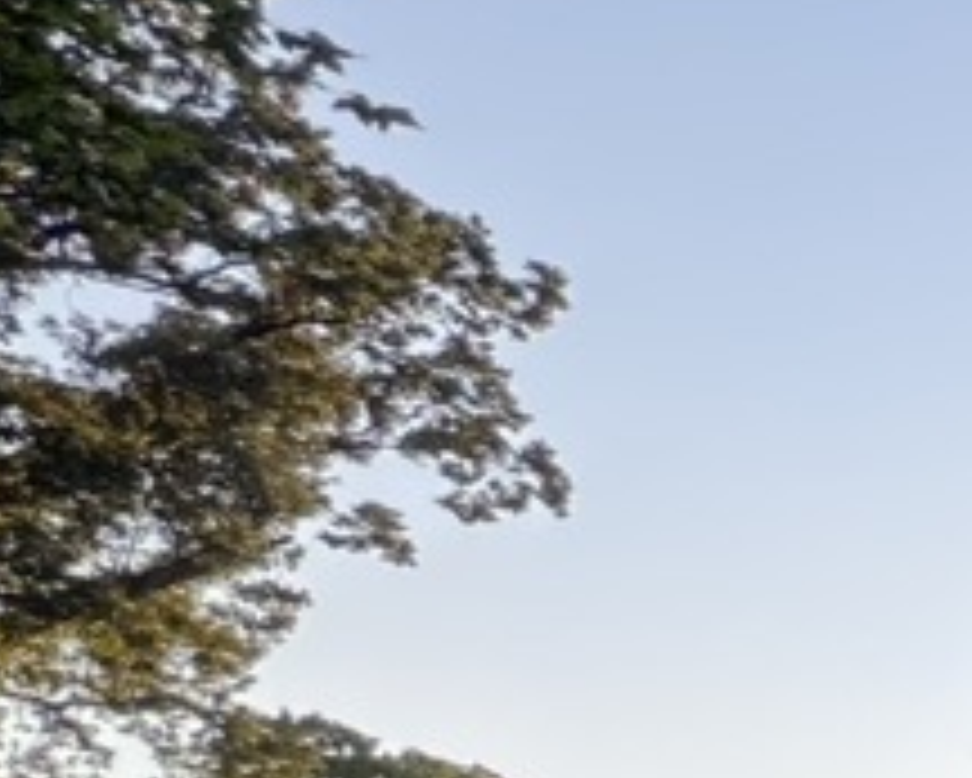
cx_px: 2745
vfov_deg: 16.9
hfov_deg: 12.4
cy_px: 1228
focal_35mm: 81
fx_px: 2331
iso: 40
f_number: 2.2
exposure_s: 1/133
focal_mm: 2.22
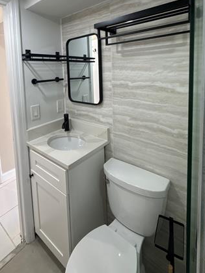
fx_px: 158
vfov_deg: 78.2
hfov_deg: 65.9
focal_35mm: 20
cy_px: 84
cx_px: 94
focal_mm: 2.22
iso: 64
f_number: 2.2
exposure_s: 1/40
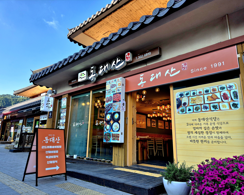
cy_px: 98
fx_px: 173
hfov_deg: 70.2
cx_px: 116
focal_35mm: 24
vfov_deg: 58.8
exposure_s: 1/500
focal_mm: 5.4
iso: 25
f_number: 1.8
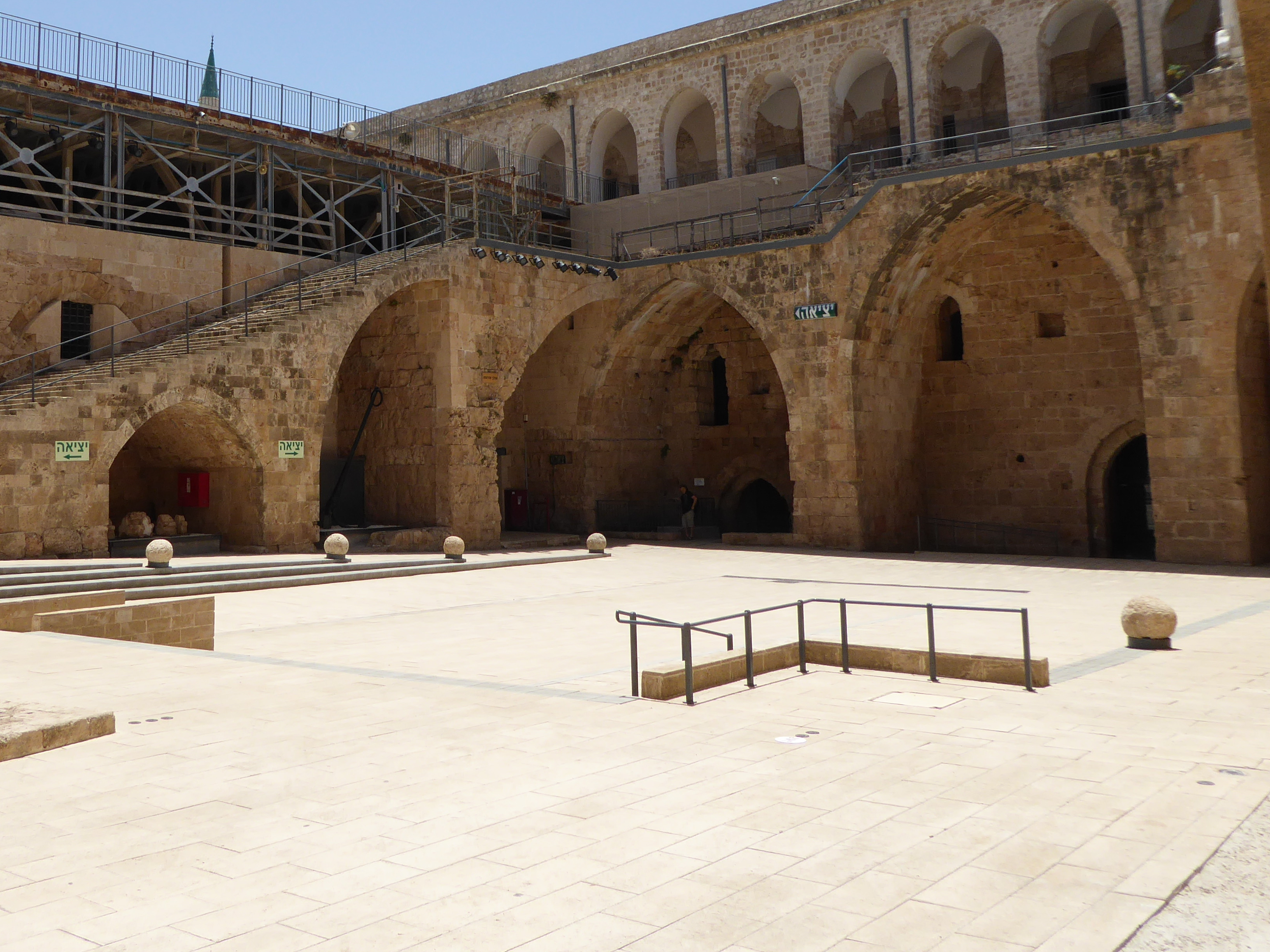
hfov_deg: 50.5
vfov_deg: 39.1
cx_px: 432
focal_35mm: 36
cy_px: 308
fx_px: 1321
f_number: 3.3
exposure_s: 1/1600
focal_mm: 4.3
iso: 100
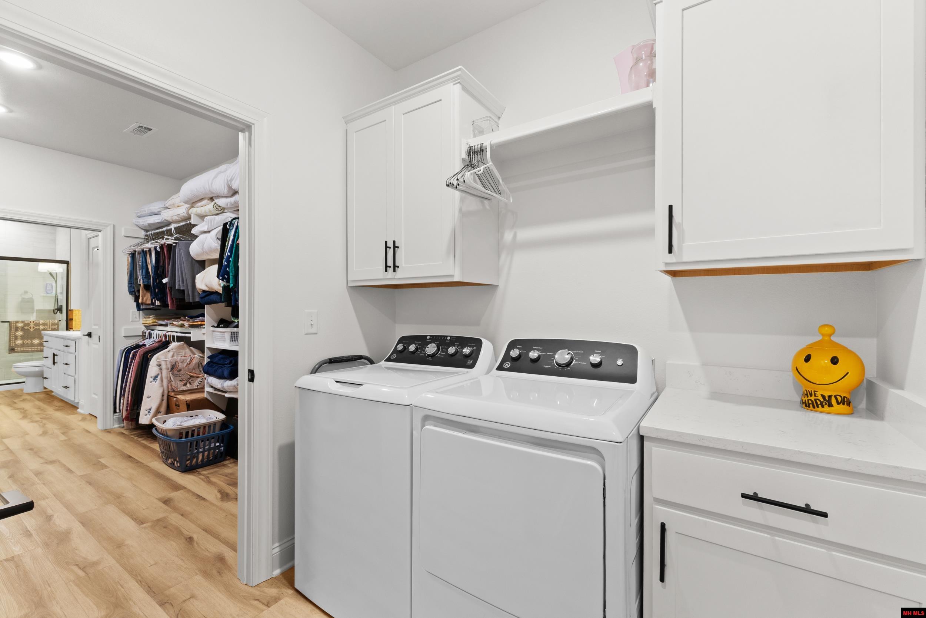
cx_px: 463
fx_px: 386
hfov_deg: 100.4
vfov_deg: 77.3
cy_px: 309
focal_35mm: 15
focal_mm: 10
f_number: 9
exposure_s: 1/1.25
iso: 200
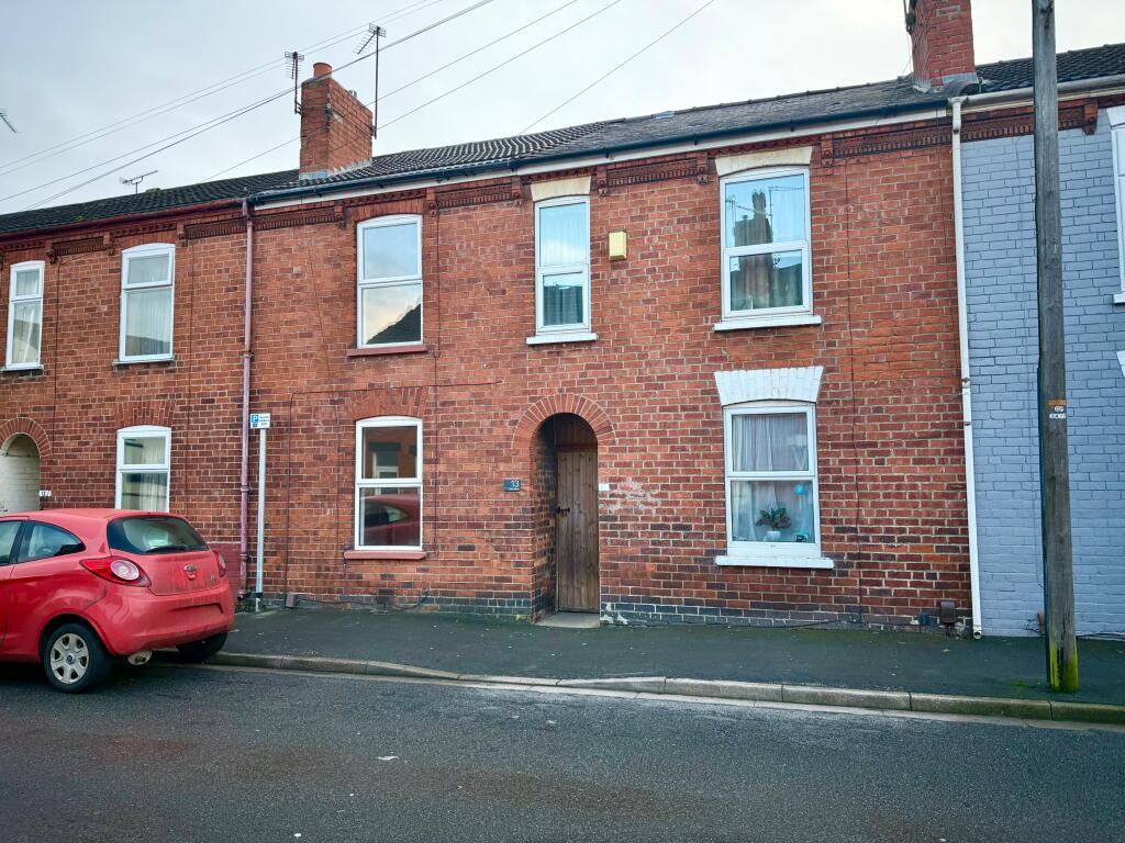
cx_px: 562
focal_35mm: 24
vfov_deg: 56.8
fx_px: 780
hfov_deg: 71.6
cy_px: 422
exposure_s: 1/289
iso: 100
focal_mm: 6.76
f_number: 1.78
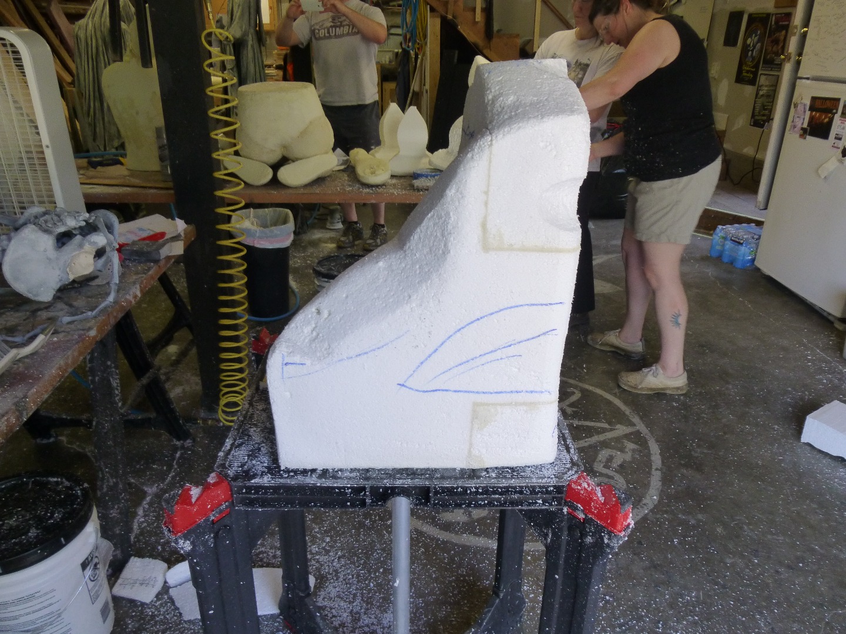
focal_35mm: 25
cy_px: 317
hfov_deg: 69.4
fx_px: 611
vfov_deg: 54.9
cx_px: 423
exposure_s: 1/60
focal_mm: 4.5
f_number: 3.1
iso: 200
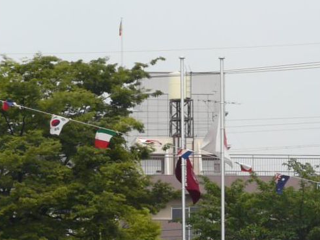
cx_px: 203
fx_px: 2006
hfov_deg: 9.1
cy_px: 126
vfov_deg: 6.8
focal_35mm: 217
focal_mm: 27
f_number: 8
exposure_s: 1/400
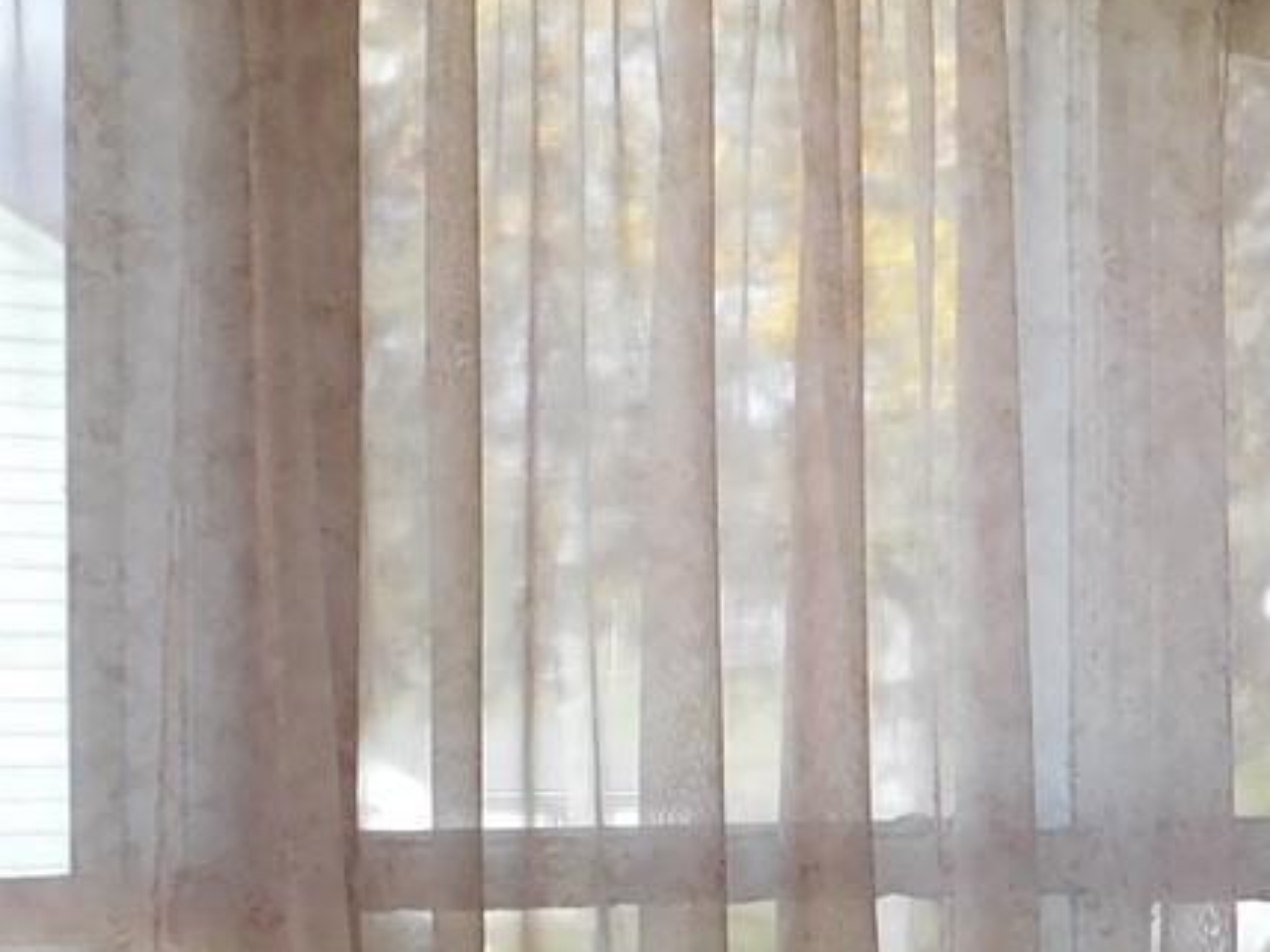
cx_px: 1223
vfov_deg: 13.4
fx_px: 4036
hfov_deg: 17.5
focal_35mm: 110
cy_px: 836
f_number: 3
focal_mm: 4
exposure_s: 1/250
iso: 125
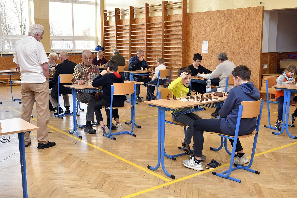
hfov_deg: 47.9
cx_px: 148
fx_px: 334
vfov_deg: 33.0
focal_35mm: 40
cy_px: 99
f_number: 6.3
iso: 2000
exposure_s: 1/160
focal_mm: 27
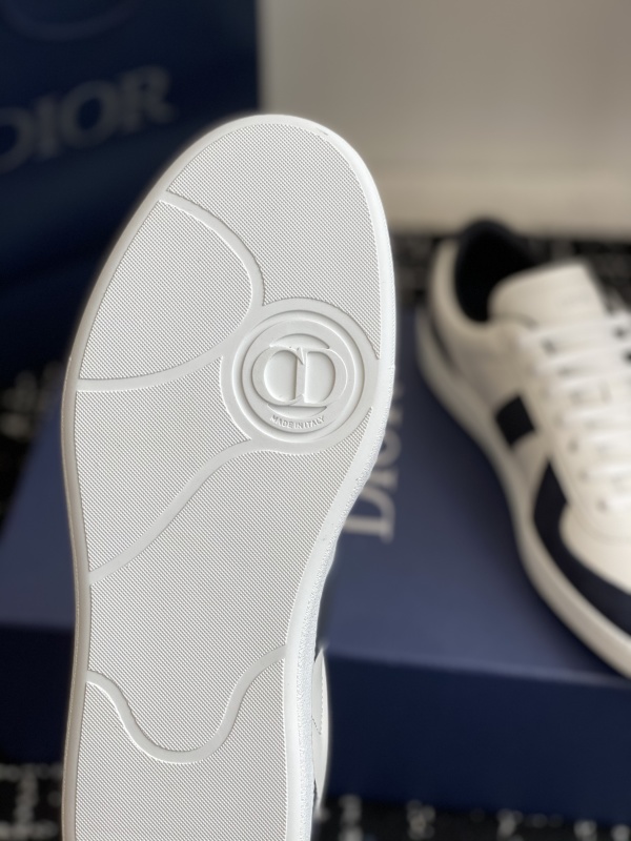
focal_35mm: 52
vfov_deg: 36.8
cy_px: 420
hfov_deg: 28.0
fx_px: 1264
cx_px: 316
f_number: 2
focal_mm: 6
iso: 20
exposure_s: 1/294
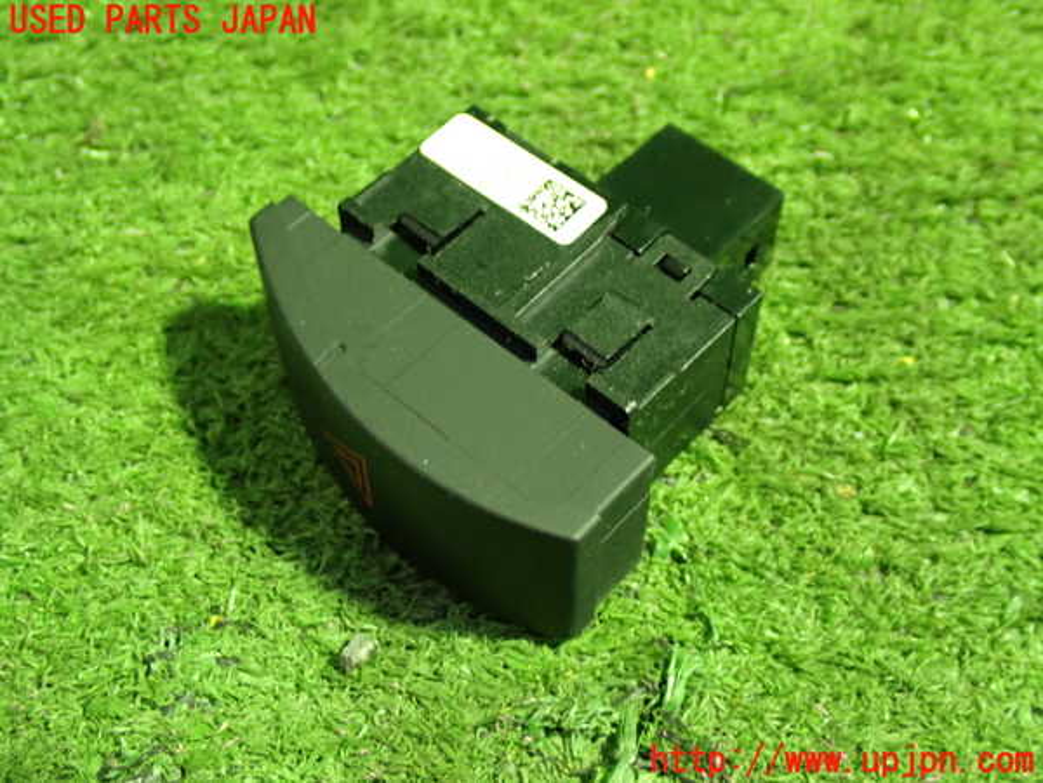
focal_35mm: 50
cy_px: 392
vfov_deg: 29.1
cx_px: 522
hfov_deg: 38.2
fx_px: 1507
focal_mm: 9.01
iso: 800
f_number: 3.2
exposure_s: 1/20
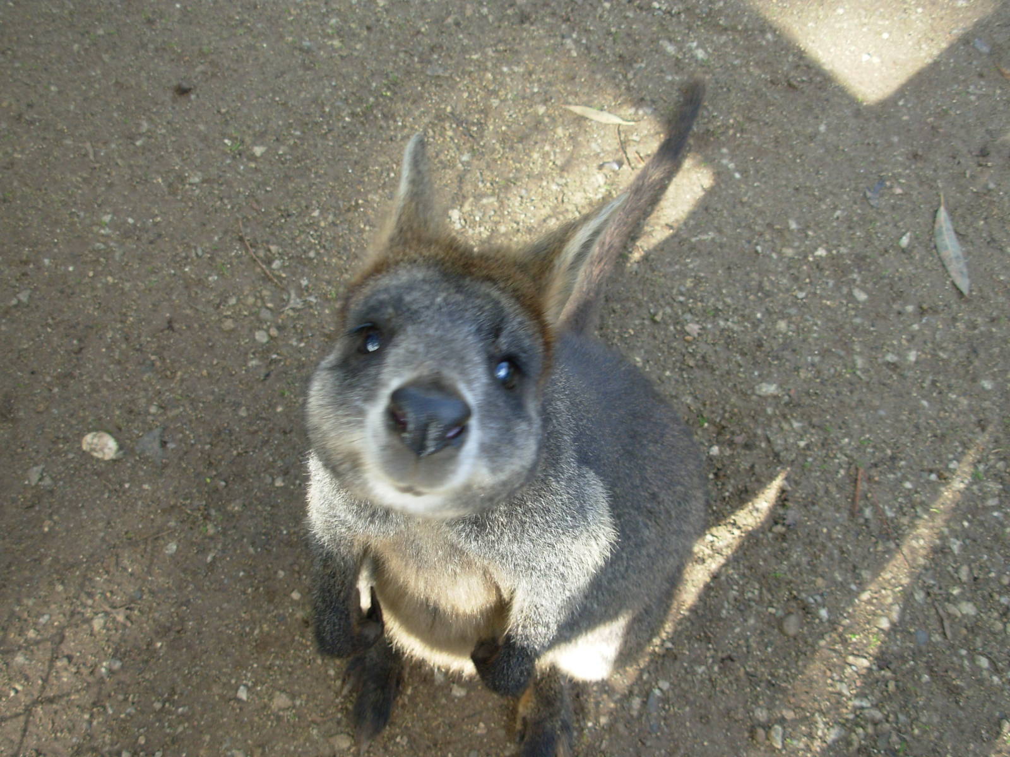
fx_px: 1109
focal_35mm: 38
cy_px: 378
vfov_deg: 37.7
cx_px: 505
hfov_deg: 49.0
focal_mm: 6.3
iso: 50
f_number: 2.9
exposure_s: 1/95.9
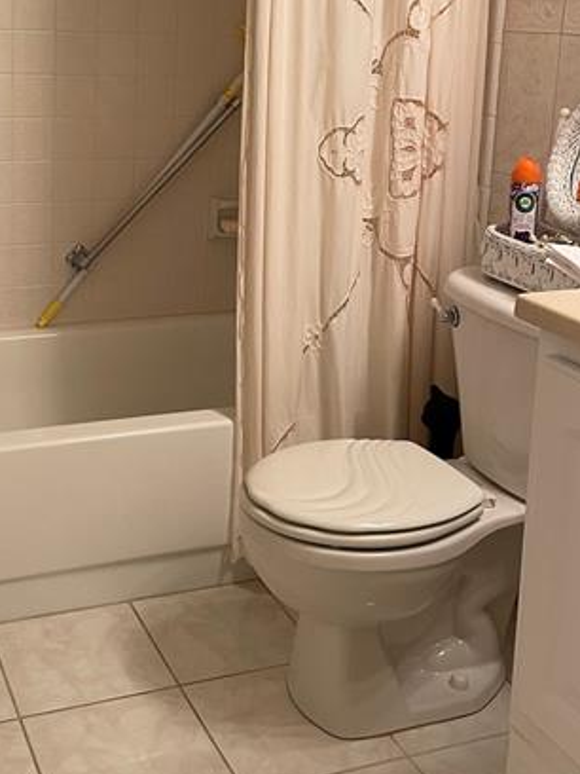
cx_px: 193
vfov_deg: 37.8
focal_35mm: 49
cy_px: 180
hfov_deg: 29.5
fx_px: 1095
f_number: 1.6
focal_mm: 4.2
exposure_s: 1/60
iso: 100
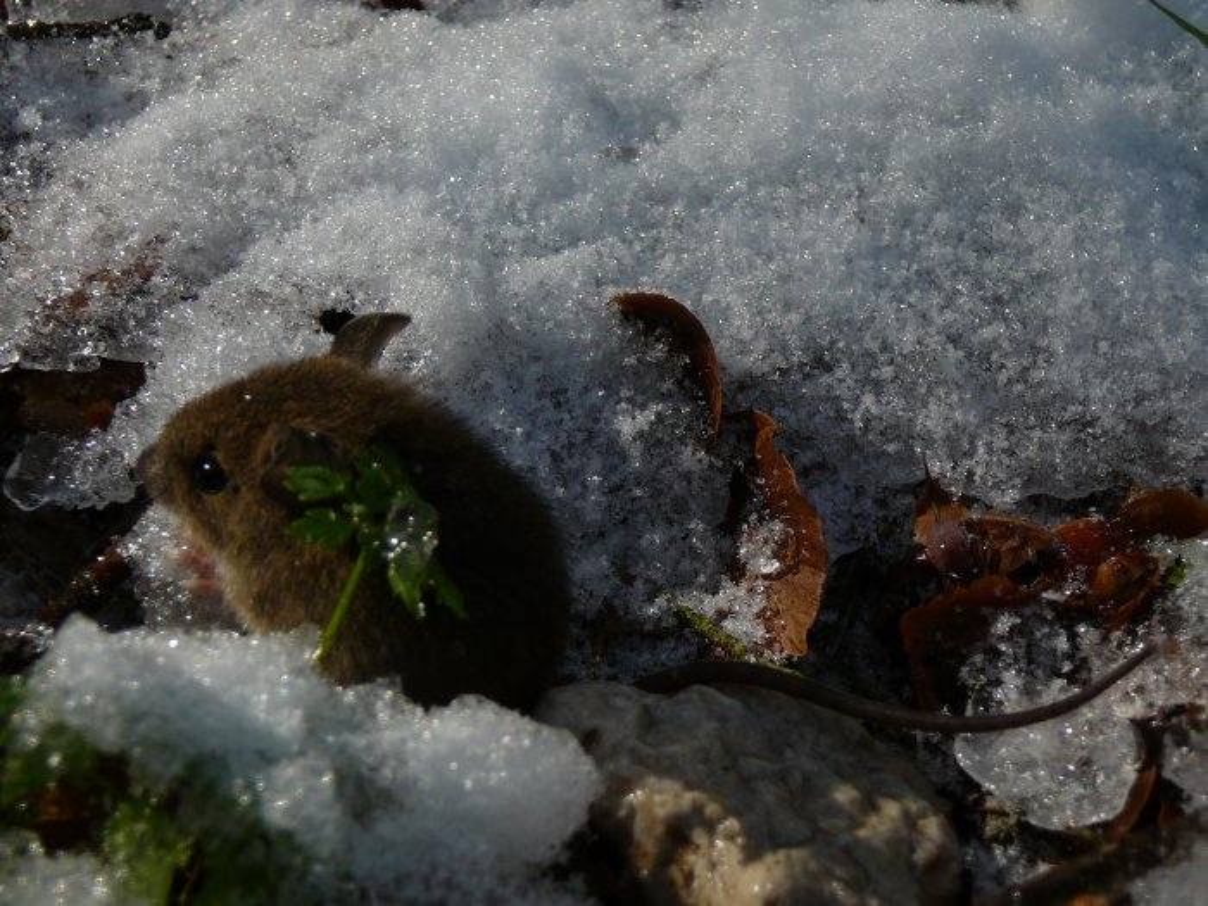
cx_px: 604
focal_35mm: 87
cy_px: 453
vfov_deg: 17.0
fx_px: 3036
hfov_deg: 22.5
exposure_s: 1/125
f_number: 3.8
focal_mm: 13
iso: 80
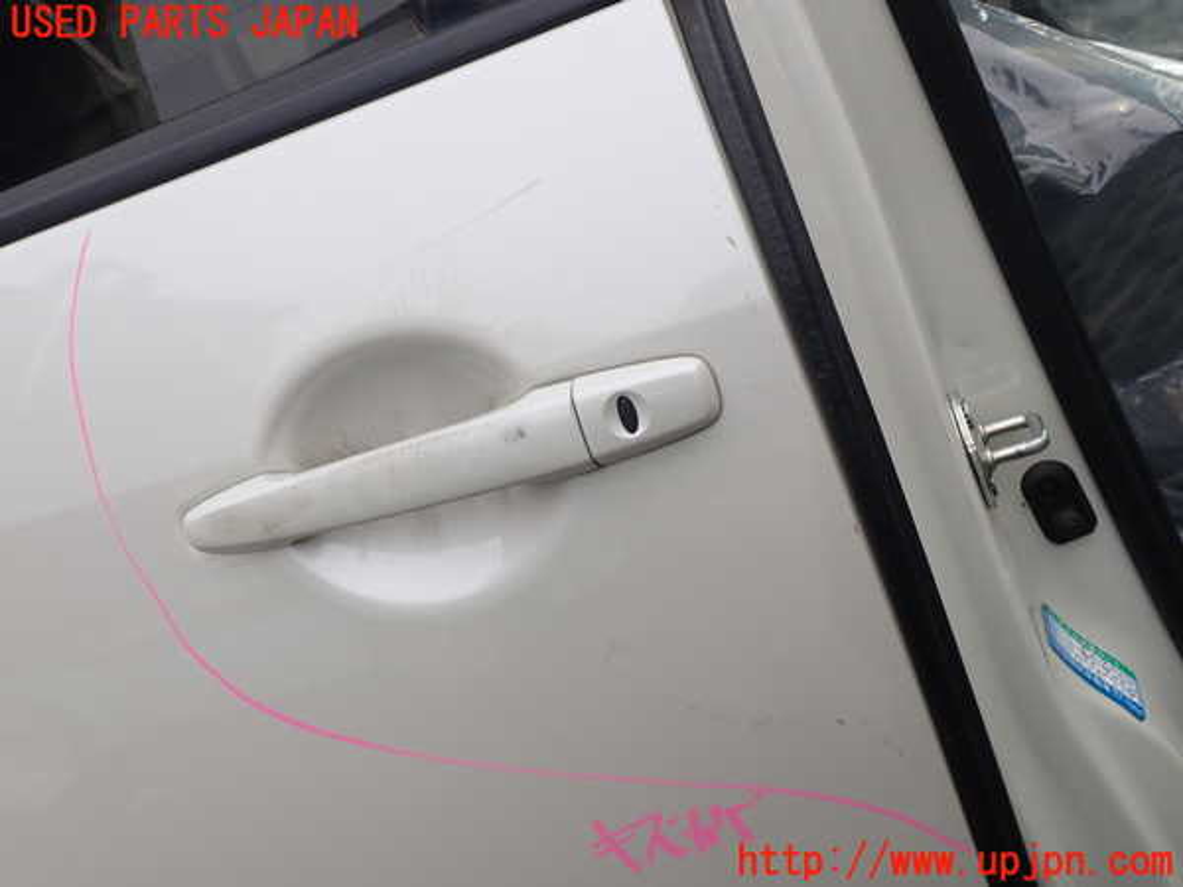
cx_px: 592
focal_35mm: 30
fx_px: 1025
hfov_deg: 60.0
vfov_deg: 46.8
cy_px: 444
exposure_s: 1/500
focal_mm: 5.4
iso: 100
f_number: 3.2
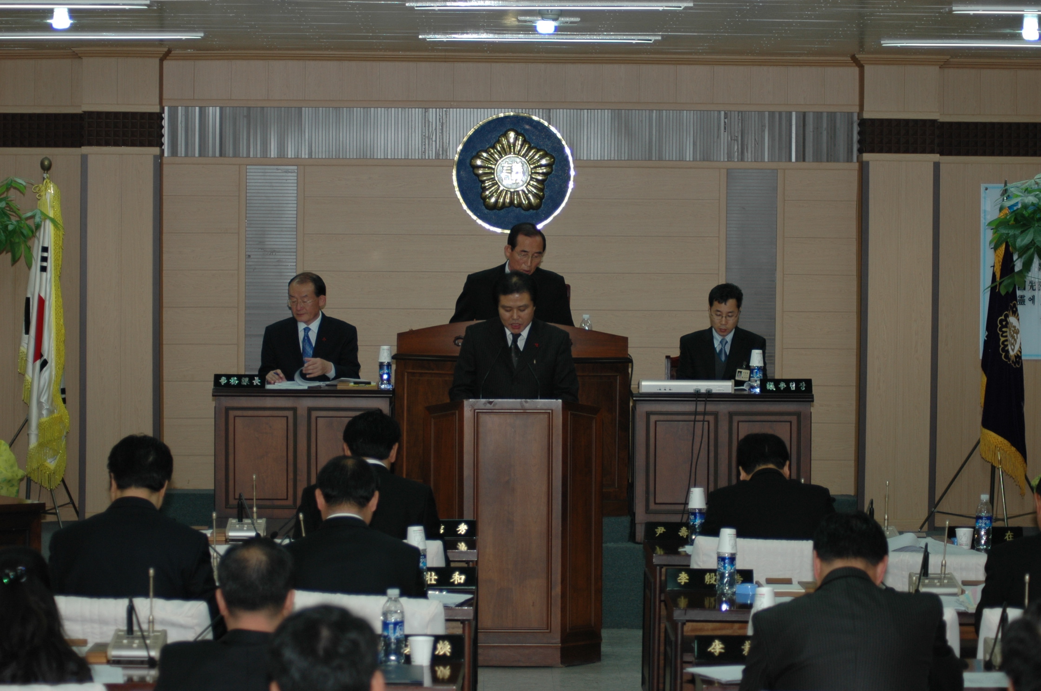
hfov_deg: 19.5
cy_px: 346
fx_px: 3033
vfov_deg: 13.0
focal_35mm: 105
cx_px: 520
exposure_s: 1/60
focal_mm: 70
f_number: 4.5
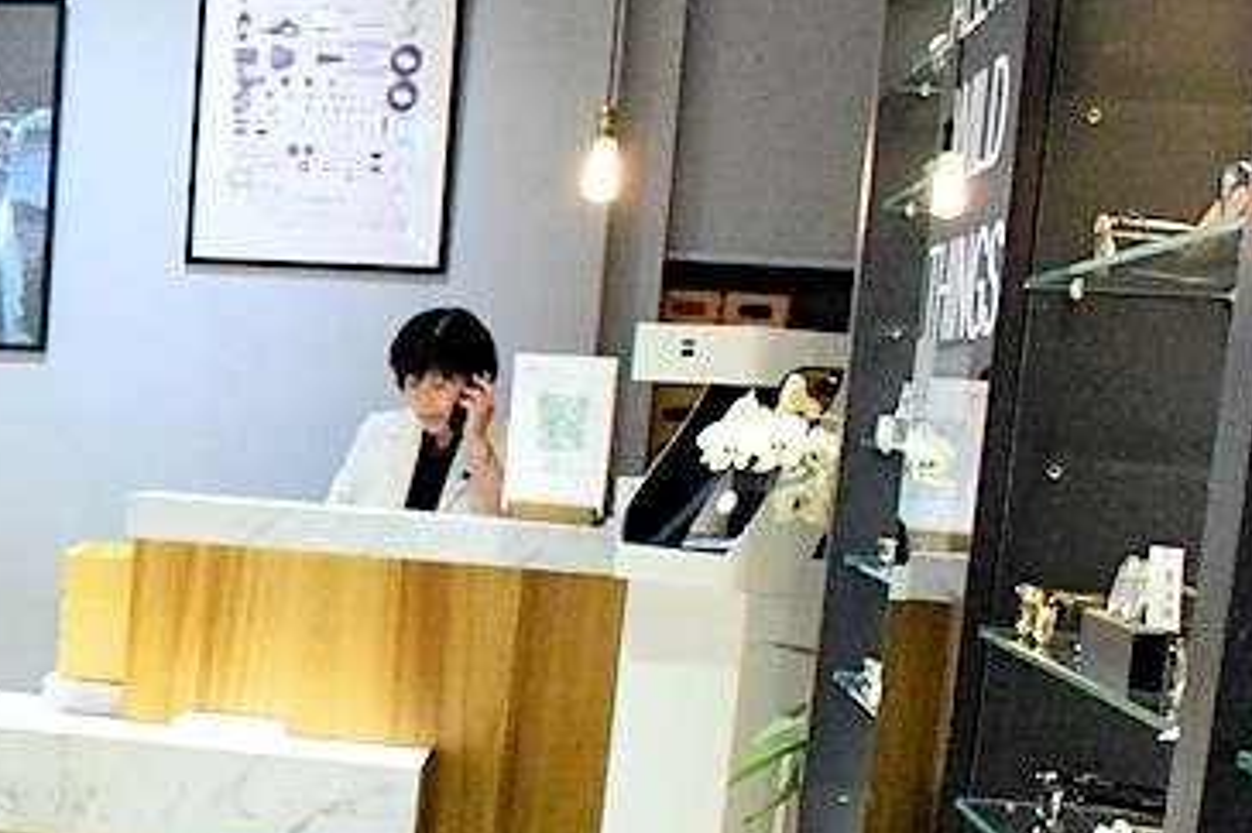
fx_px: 2572
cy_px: 800
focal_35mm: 74
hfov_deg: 24.0
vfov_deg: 18.0
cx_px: -370
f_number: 7.1
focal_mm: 18
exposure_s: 1/320
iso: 6400
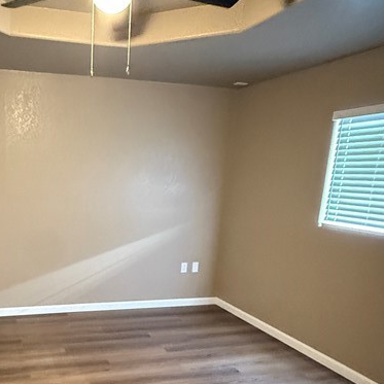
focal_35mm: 34
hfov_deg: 46.5
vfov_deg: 47.0
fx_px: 427
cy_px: 278
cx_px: 90
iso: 1000
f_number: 2.2
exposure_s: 1/40
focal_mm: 2.22
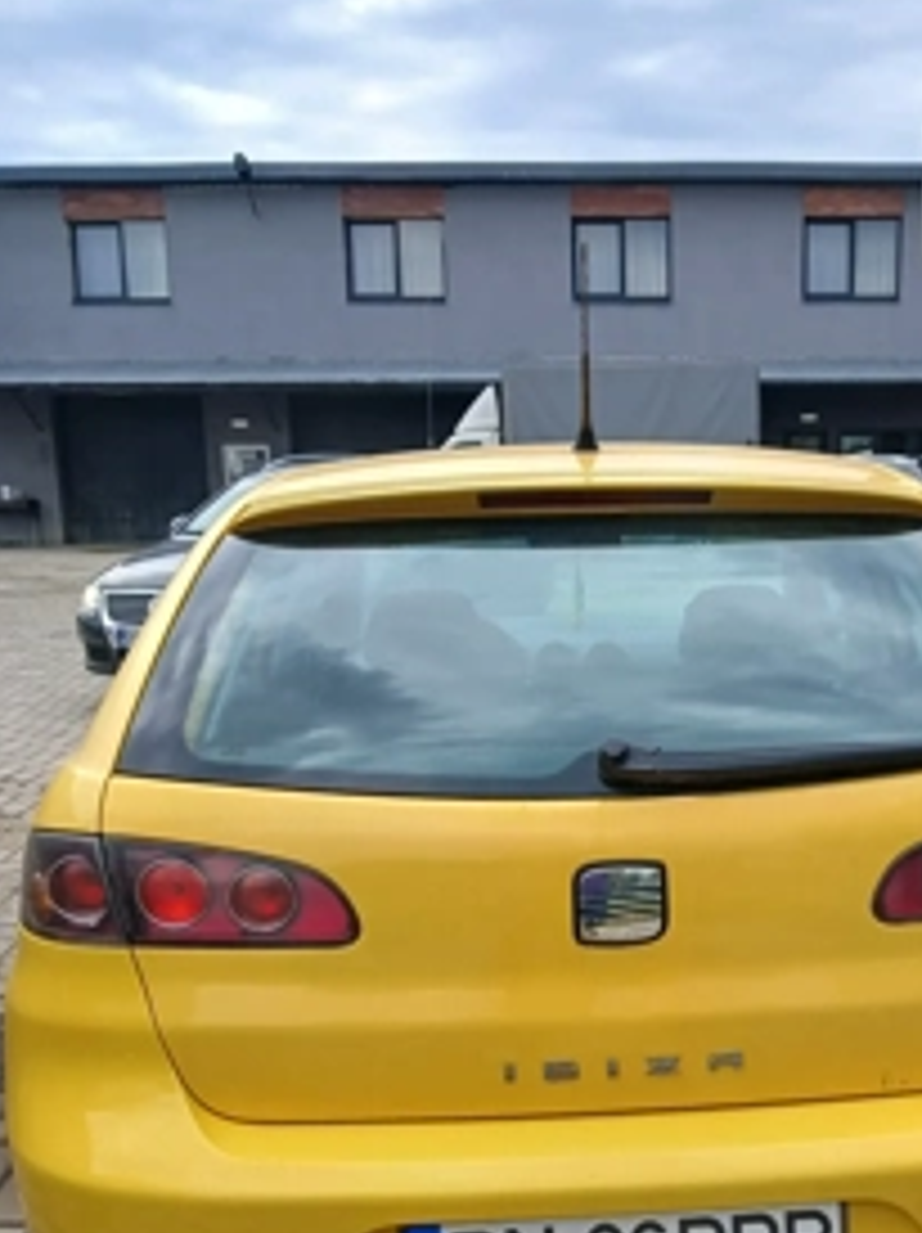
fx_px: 1352
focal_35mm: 38
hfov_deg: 36.9
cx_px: 670
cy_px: 868
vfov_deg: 47.8
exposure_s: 1/103
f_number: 1.8
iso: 20
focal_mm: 3.98
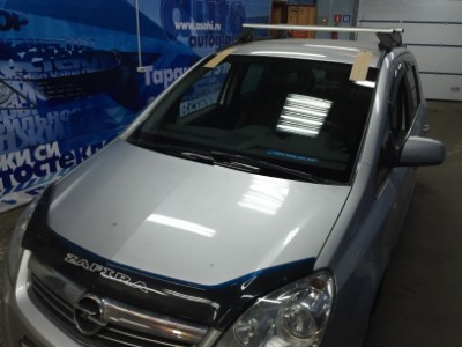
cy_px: 174
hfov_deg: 61.7
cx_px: 231
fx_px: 387
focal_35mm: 29
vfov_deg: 48.2
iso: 64
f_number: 2.2
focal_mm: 4.15
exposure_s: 1/33
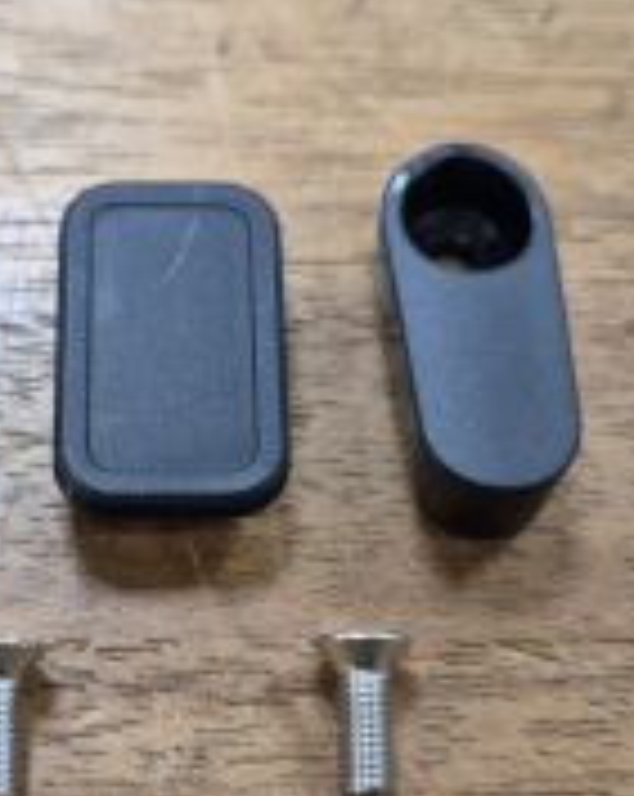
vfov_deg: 31.0
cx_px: 157
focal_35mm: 61
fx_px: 1434
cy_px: 409
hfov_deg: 24.6
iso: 200
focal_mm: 5.4
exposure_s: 1/100
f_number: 1.8
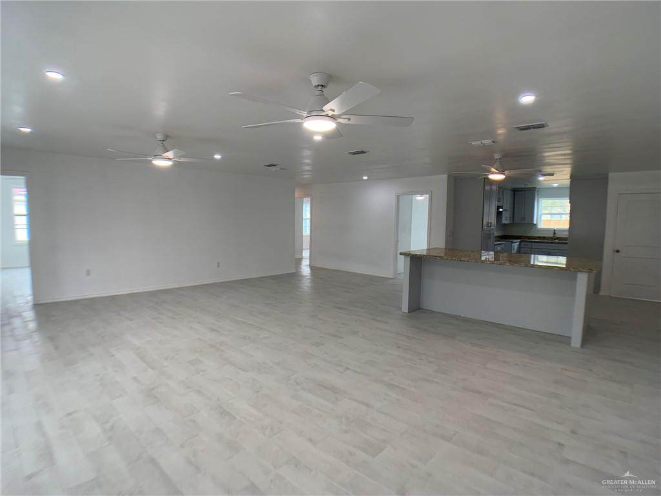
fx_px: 496
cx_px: 330
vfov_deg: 53.1
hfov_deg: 67.3
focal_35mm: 26
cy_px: 248
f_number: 1.8
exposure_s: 1/121
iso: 80
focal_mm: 4.25
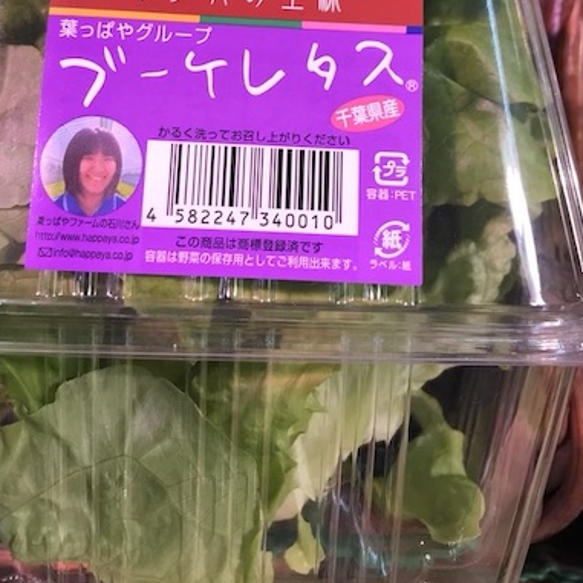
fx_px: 743
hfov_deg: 42.8
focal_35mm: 39
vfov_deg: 41.3
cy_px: 133
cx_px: 265
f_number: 1.8
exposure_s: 1/100
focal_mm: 3.99
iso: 32
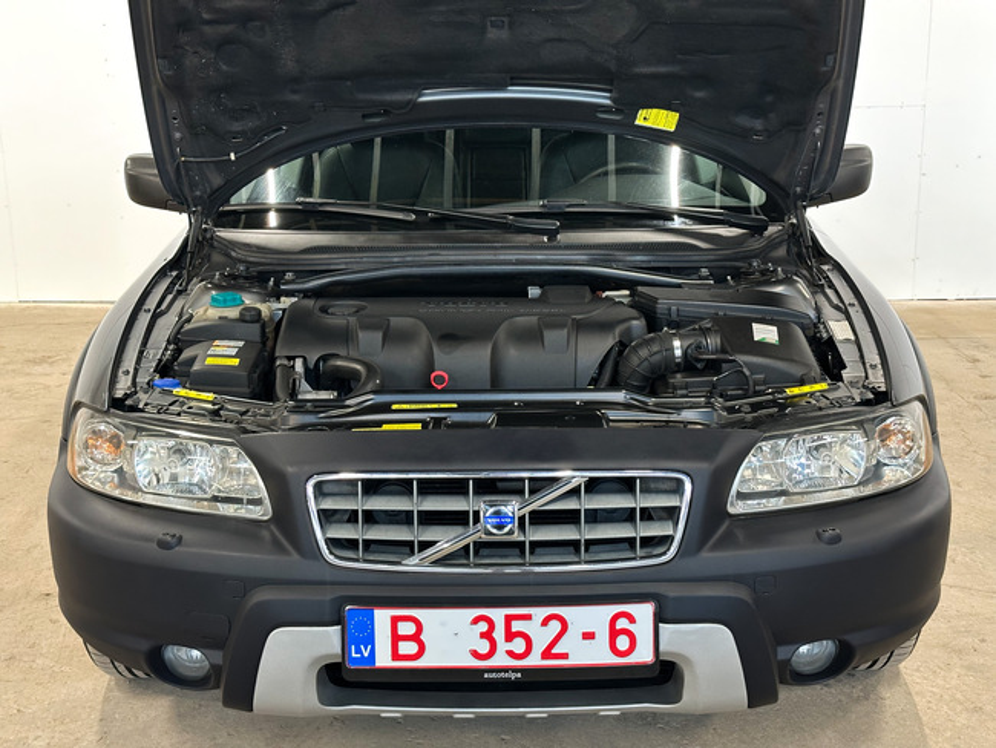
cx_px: 498
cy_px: 374
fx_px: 1382
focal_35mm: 48
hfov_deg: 39.6
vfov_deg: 30.3
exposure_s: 1/35
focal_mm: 6.86
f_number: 1.8
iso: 250
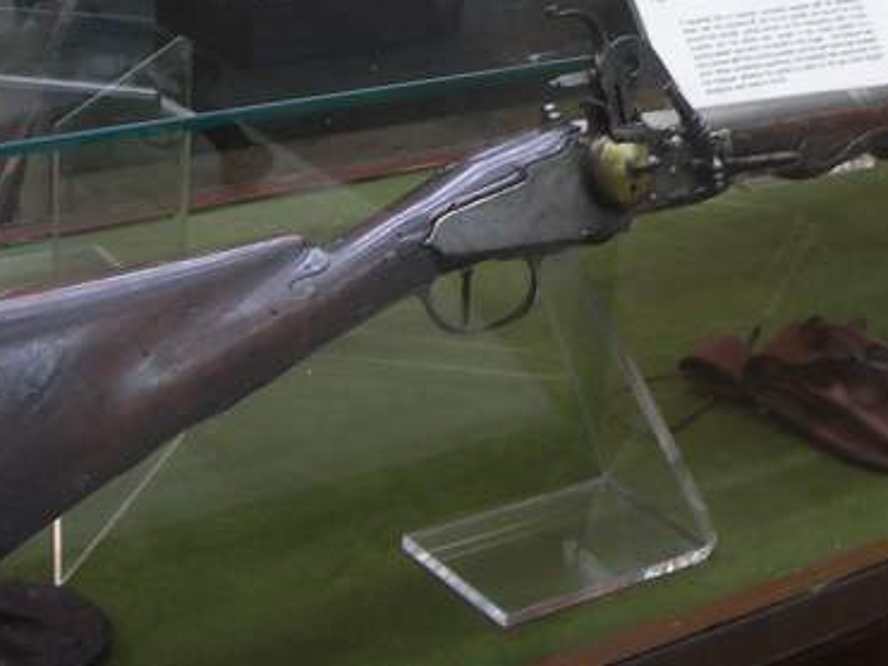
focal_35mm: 82
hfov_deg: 23.8
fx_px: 2103
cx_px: 503
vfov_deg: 17.6
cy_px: 22
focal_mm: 5.8
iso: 100
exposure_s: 1/8.8
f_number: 2.8
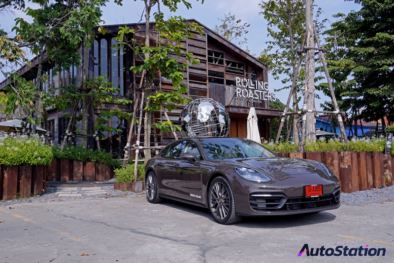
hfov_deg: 57.2
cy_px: 132
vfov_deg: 40.0
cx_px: 197
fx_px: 361
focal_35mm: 33
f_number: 18
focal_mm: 22
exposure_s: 1/125
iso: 200
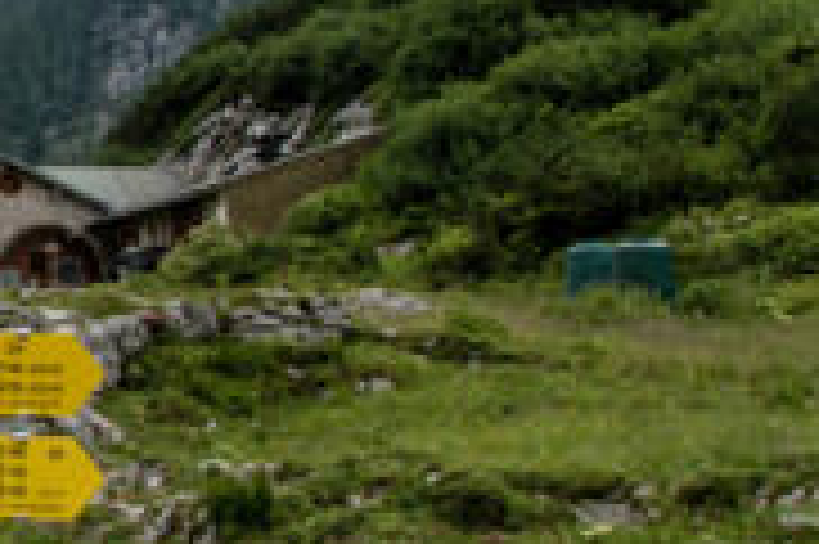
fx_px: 2227
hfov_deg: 18.0
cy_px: 157
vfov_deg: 13.9
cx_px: -490
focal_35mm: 98
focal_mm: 18
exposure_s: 1/500
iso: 360
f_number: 11
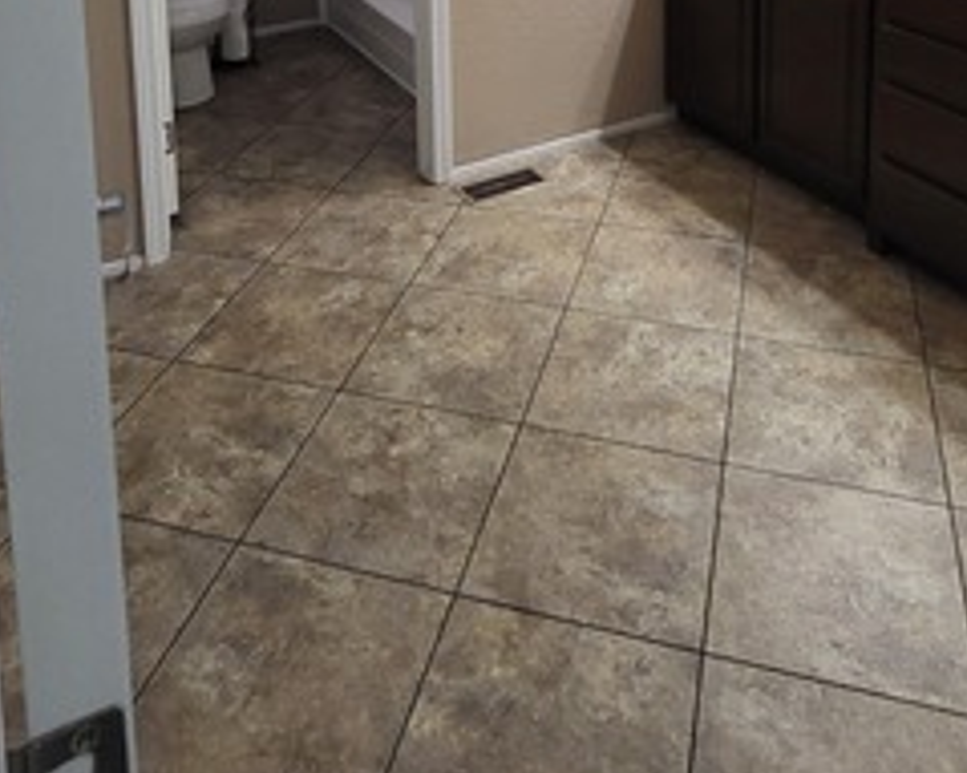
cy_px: -178
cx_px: 538
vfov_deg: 34.0
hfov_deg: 52.7
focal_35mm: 34
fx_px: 973
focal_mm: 1.74
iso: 200
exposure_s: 1/60
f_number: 2.2
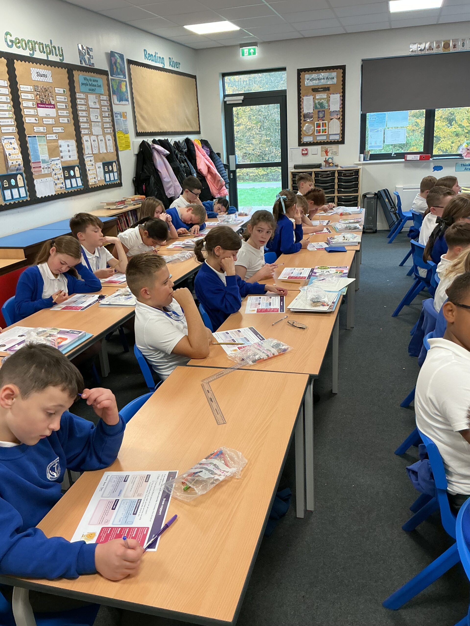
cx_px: 235
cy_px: 313
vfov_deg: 61.7
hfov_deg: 48.2
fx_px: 525
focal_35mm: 29
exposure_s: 1/60
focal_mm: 3
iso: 100
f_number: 1.8
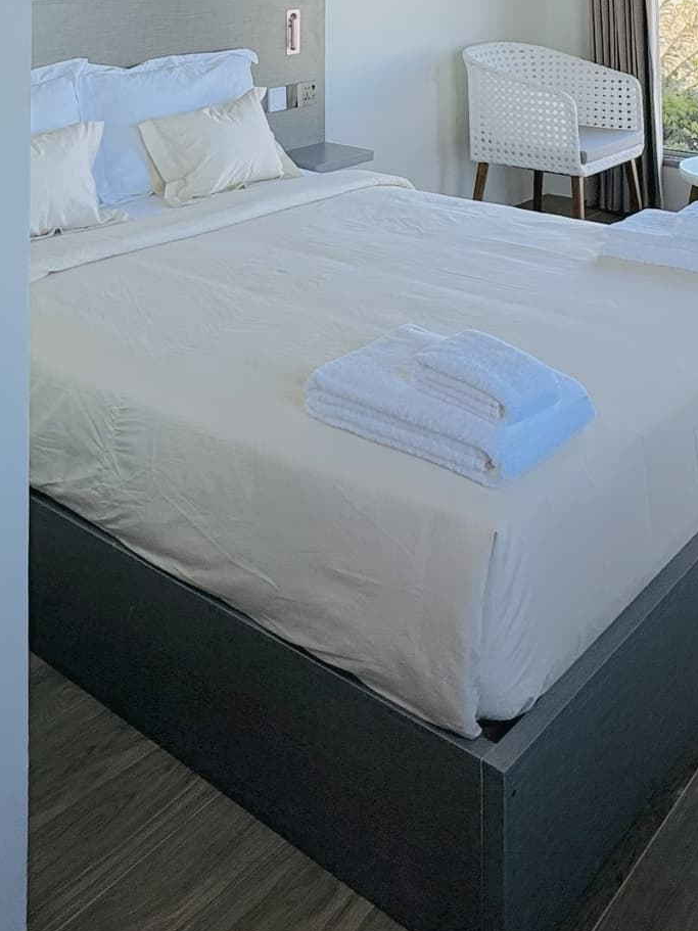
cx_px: 399
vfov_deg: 37.6
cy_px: -112
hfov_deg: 35.1
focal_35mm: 41
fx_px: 1103
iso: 40
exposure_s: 1/248
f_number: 2.2
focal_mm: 2.22
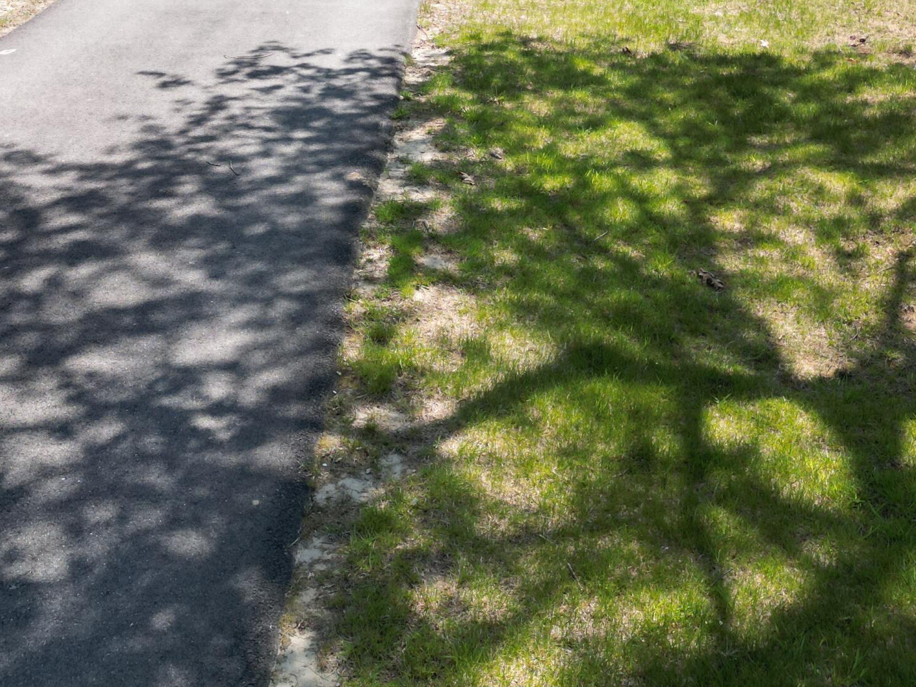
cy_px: 20
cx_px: 433
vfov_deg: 28.1
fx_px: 1297
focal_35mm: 49
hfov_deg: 38.9
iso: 130
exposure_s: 1/1500
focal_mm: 6.72
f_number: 1.7
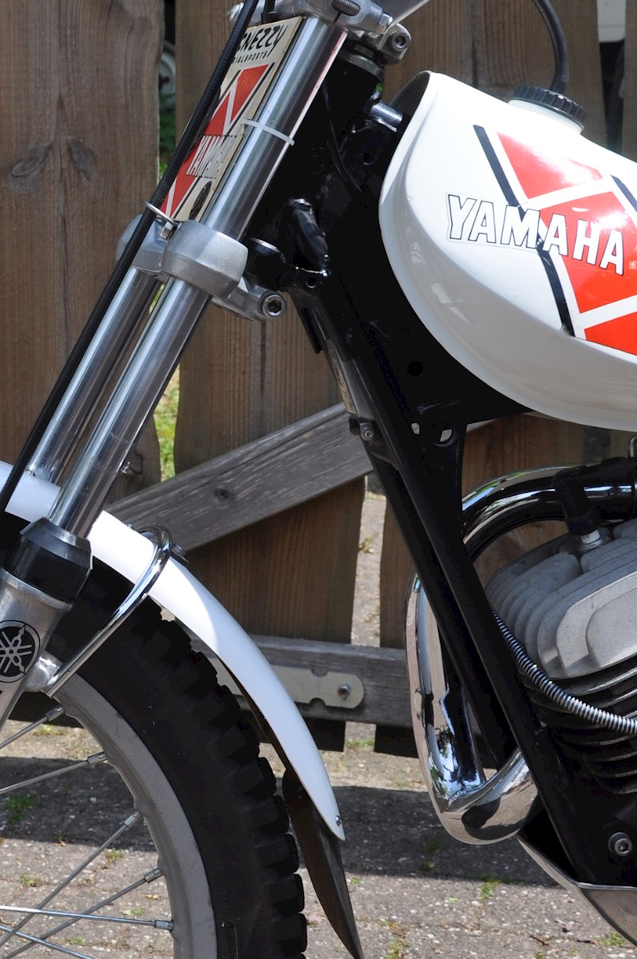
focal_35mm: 85
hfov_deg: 15.5
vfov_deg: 23.9
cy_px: 504
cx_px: -97
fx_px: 2262
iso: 200
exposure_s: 1/320
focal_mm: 24
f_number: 9
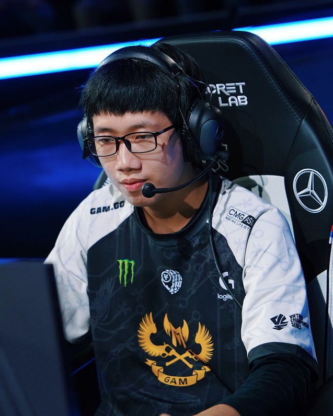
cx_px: 178
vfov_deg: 19.4
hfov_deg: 15.5
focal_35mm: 99
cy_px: 208
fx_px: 1219
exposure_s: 1/200
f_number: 2.8
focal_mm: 70
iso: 3200
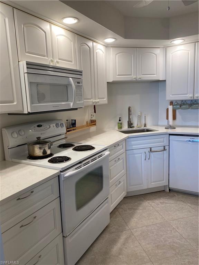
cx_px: 100
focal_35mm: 26
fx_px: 199
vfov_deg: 67.3
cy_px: 132
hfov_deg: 53.1
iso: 64
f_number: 1.8
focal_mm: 4.25
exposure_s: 1/120
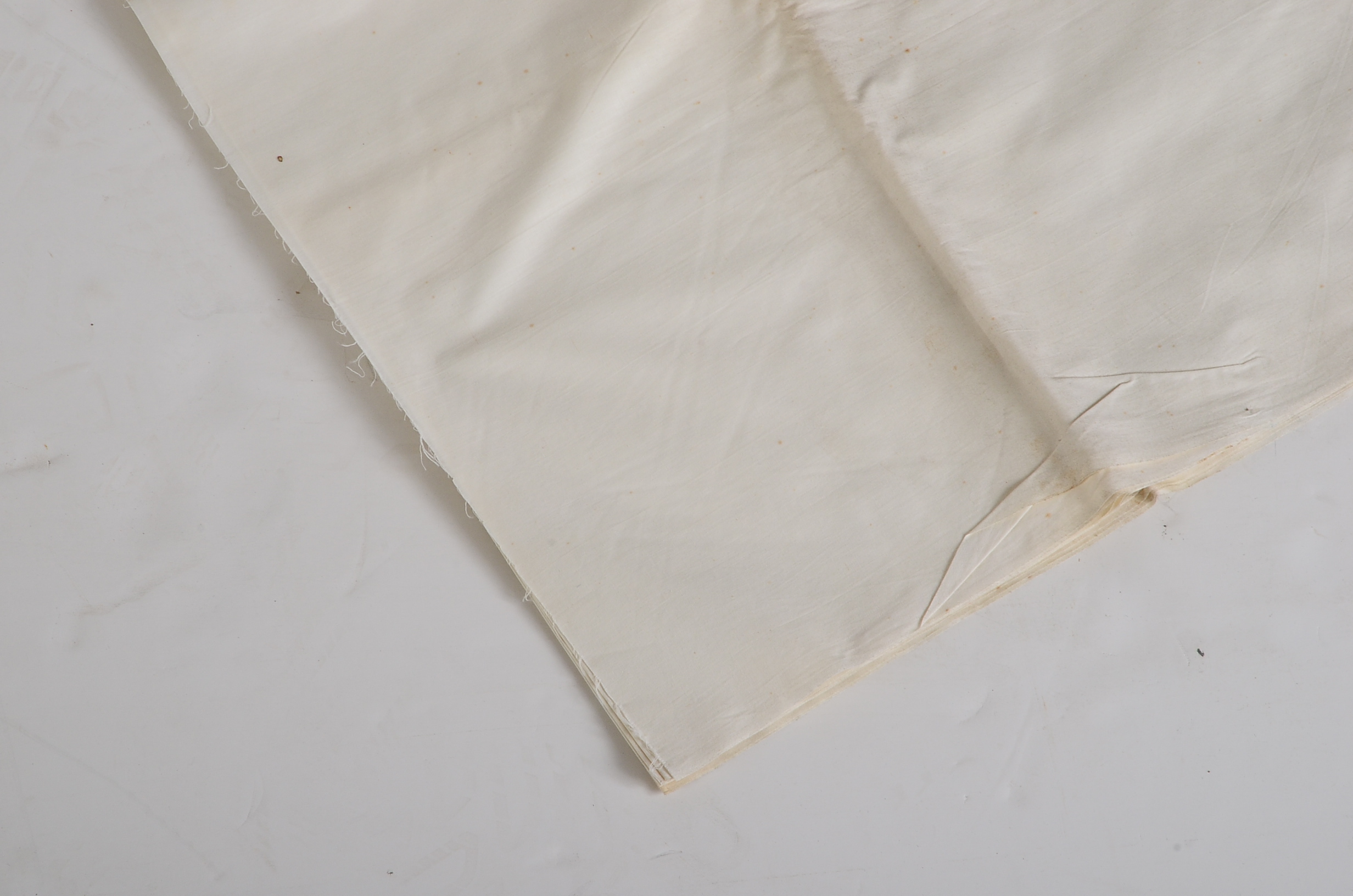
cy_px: 448
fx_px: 5907
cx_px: 676
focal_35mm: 158
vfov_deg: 8.7
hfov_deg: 13.1
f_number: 16
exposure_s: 1/160
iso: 320
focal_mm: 105
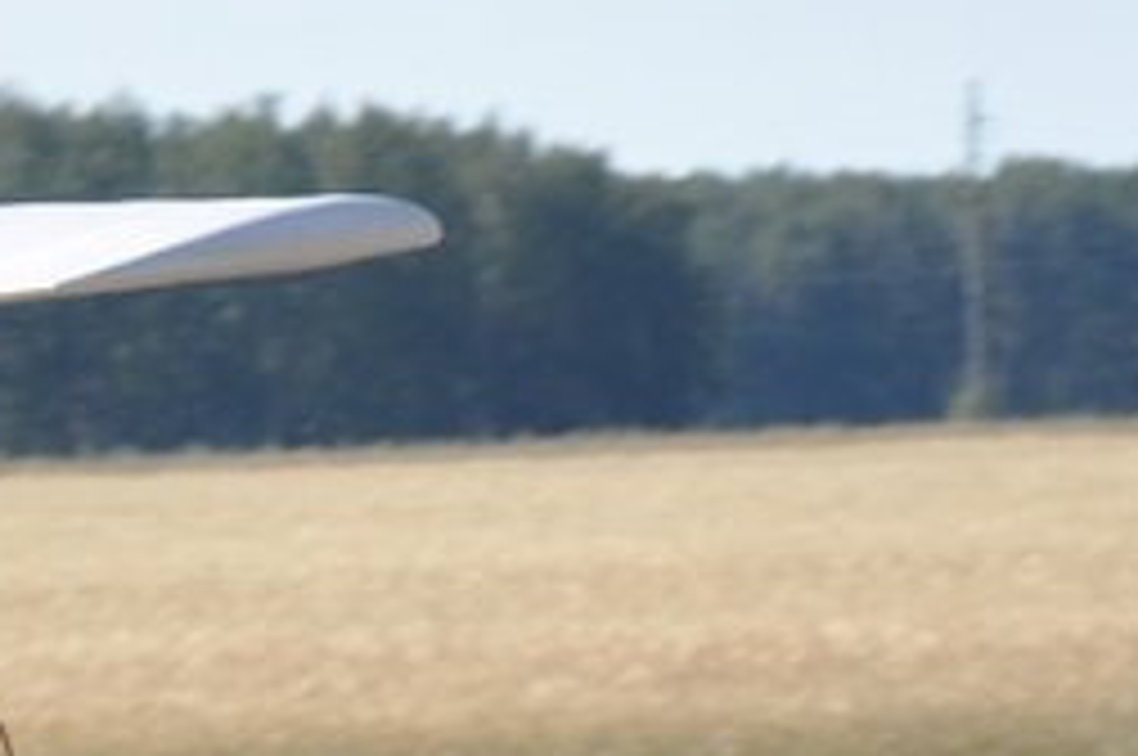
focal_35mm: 759
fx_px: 23963
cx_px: -850
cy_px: 896
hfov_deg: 2.7
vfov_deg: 1.8
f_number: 8
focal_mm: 125
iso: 200
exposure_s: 1/160
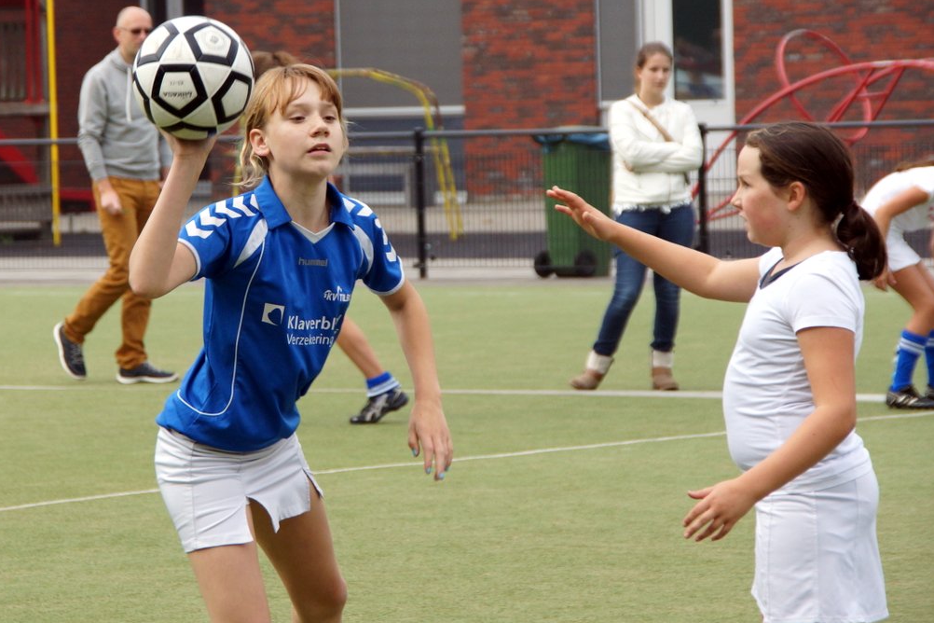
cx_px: 468
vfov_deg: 7.5
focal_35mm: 184
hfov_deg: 11.2
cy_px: 315
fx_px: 4773
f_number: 7.1
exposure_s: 1/500
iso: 400
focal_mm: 120
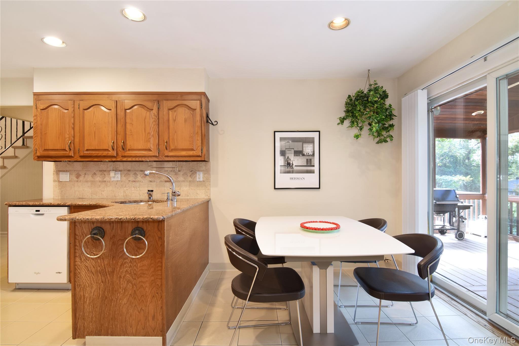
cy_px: 173
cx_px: 260
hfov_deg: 95.0
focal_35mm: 16
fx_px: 238
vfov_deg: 72.0
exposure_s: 1/25
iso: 640
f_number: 8
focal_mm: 11
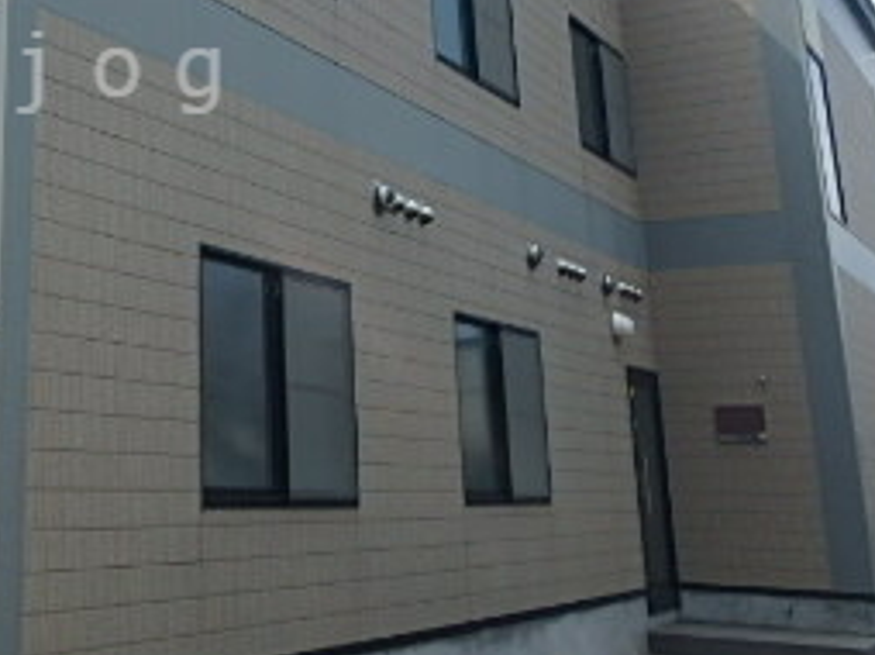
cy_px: 72
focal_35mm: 53
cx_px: 3
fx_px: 1338
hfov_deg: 33.2
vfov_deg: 26.6
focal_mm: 3.7
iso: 125
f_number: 6
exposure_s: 1/500
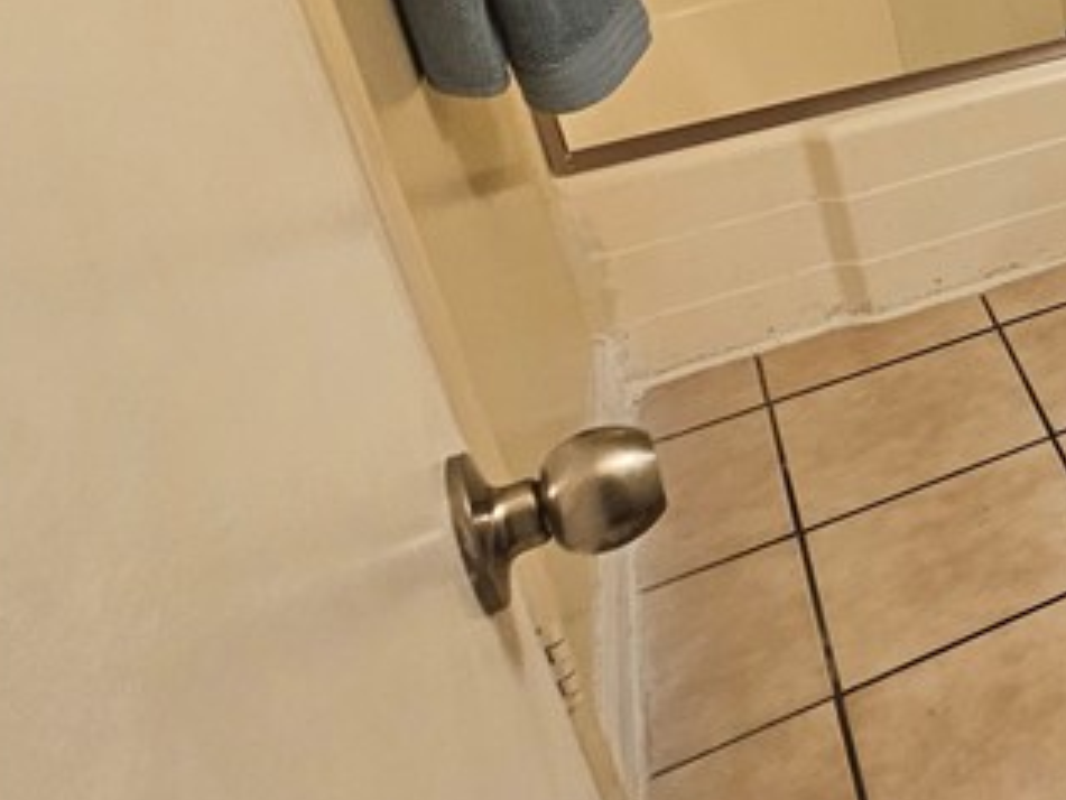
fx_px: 1294
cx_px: 1678
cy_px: -61
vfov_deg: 31.0
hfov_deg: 27.1
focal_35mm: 42
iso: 125
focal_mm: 2.2
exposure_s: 1/60
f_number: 2.2
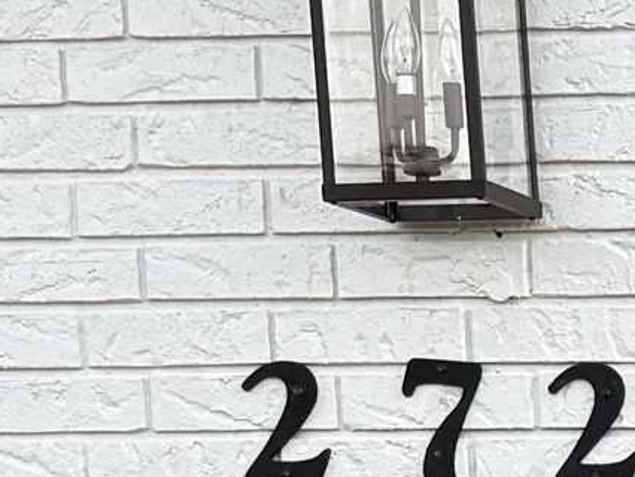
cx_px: 1427
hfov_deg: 10.2
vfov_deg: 7.9
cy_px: 1213
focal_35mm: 173
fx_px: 3175
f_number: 1.78
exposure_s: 1/121
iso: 100
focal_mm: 6.76
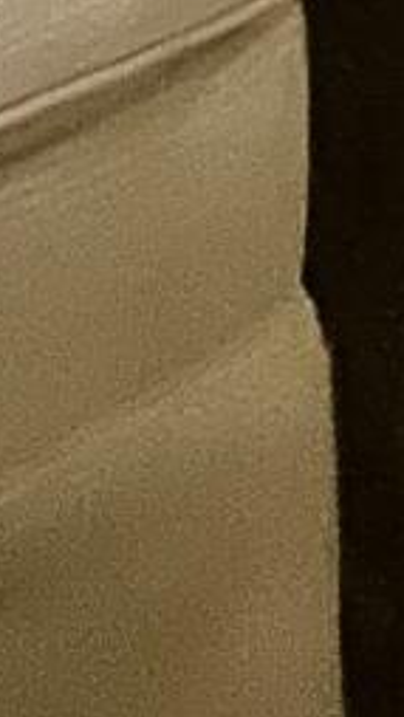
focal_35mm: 206
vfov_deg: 8.6
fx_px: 3921
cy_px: -1471
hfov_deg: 5.4
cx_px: -929
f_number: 1.78
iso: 2000
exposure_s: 1/23
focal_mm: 6.86
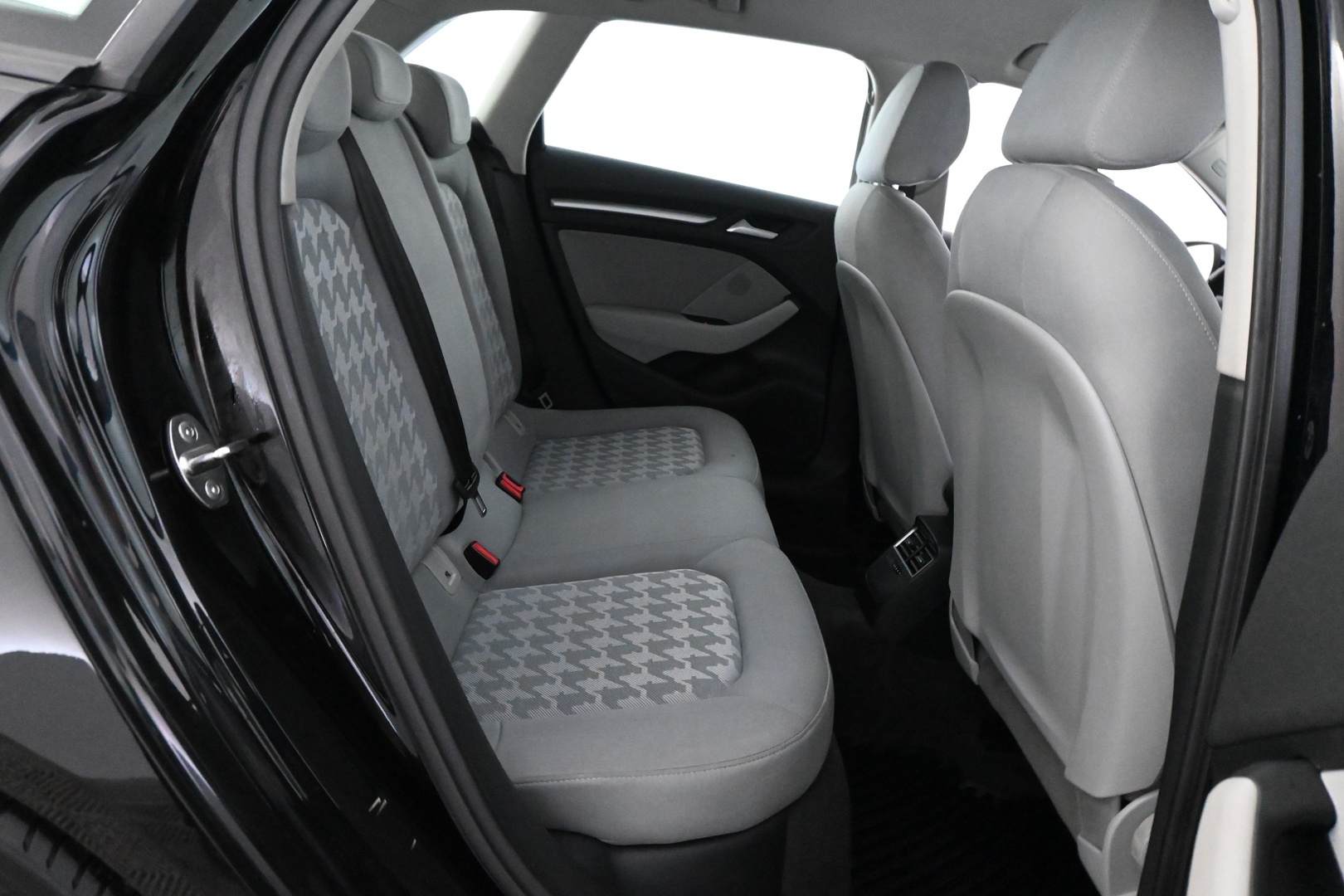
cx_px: 672
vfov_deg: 47.9
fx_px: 1008
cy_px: 448
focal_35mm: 27
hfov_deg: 67.4
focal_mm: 18
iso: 9000
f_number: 7.1
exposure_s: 1/30
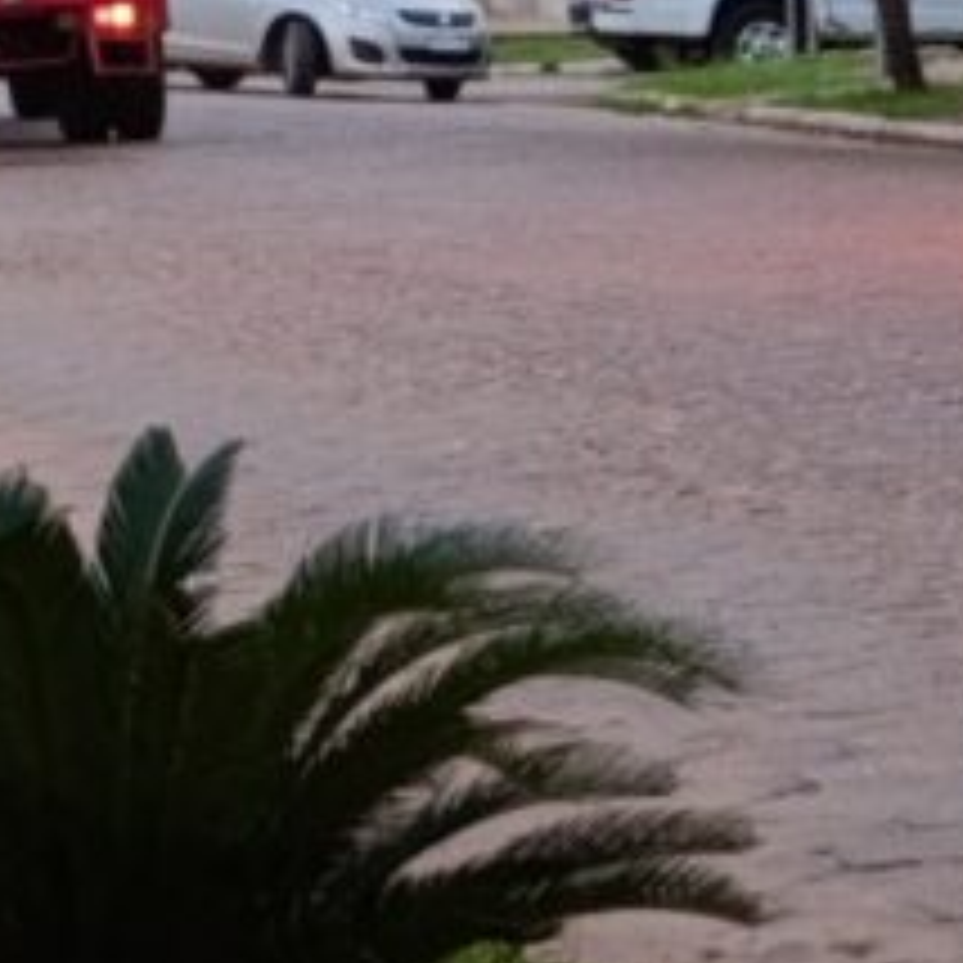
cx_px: 1678
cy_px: 281
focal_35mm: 195
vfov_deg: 9.0
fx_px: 6137
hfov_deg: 8.6
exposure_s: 1/99.9
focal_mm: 6.14
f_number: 1.6
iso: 640
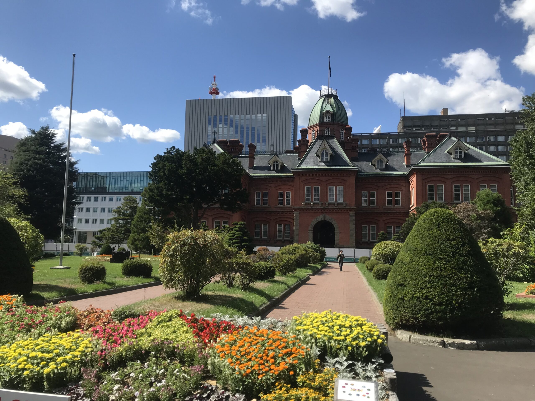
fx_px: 433
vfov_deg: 49.7
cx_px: 268
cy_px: 200
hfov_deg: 63.4
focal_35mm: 28
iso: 20
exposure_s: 1/2037
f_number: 1.8
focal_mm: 3.99
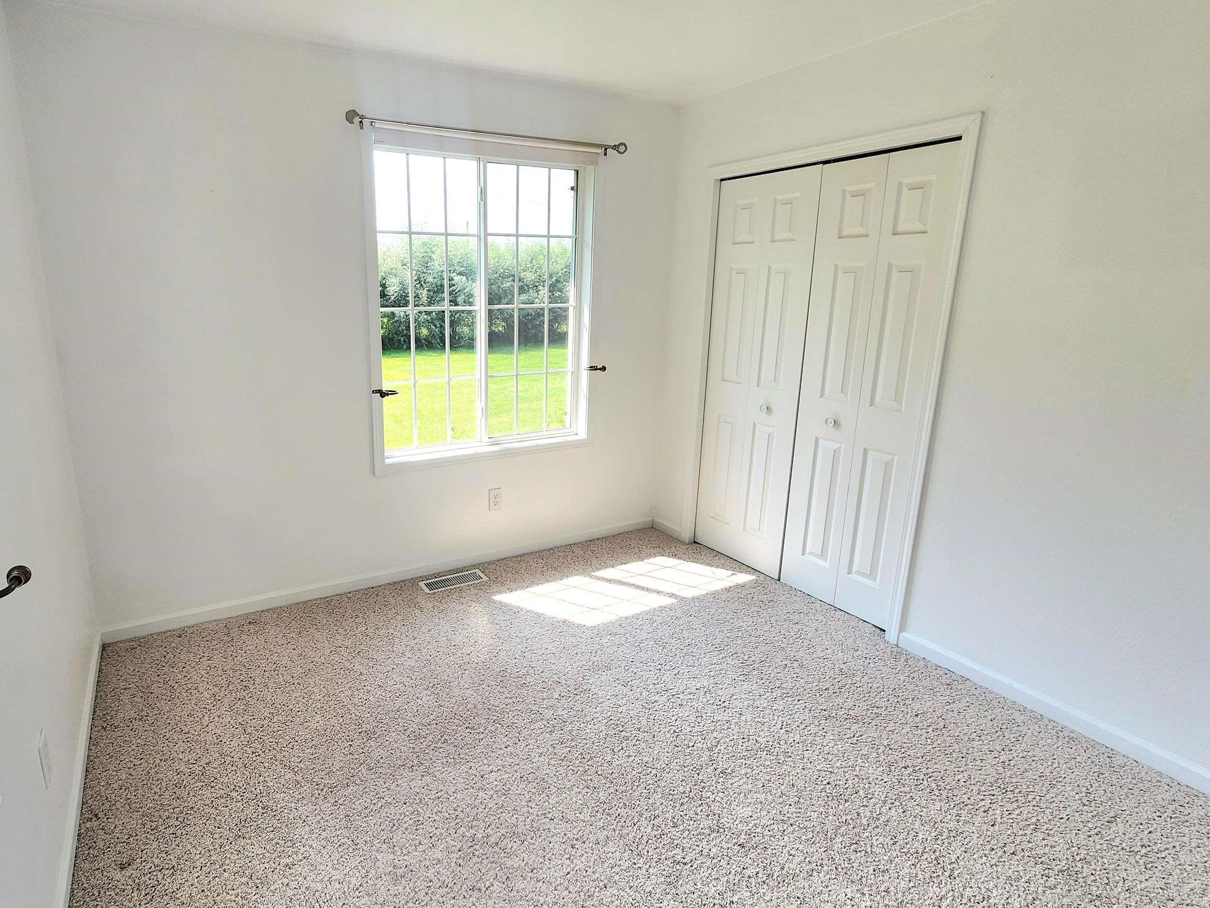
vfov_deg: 74.7
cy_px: 438
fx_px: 594
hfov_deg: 89.9
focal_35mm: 17
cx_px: 487
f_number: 2.2
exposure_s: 1/370
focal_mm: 2.2
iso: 50
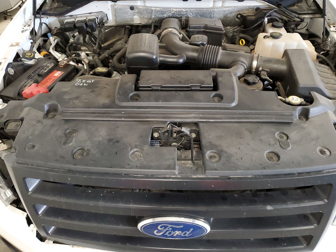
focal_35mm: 27
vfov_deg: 51.4
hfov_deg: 65.3
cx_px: 172
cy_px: 124
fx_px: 262
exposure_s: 1/17
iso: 319
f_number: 1.5
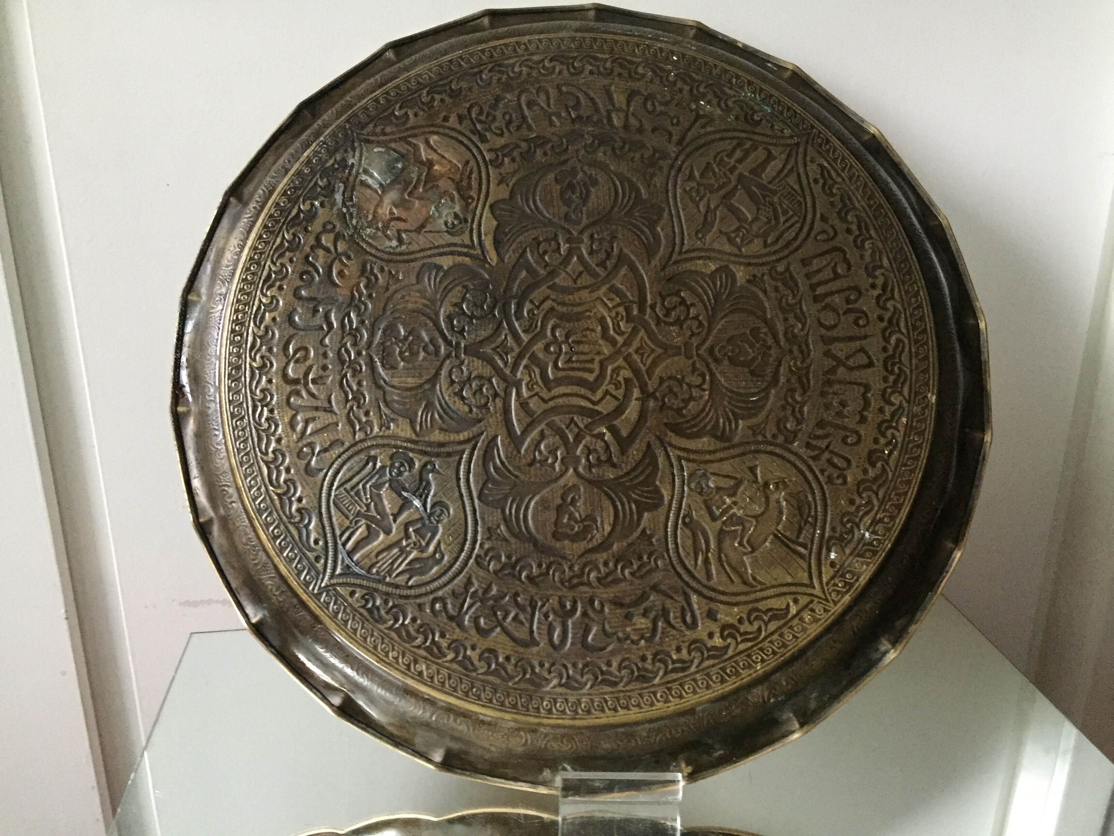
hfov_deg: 61.7
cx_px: 557
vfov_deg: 48.2
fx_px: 933
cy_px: 418
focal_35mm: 29
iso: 320
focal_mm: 4.15
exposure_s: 1/17
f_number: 2.2
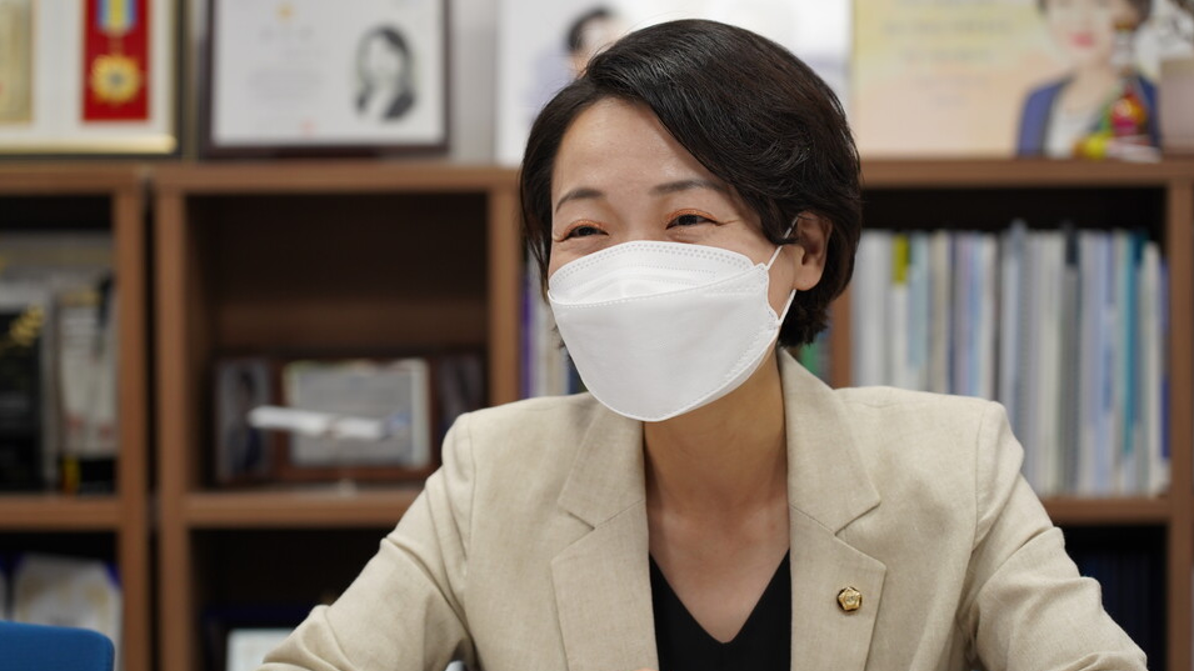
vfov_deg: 12.2
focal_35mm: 99
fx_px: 3134
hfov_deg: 21.6
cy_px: 310
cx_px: 598
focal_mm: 94
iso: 640
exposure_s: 1/100
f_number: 4
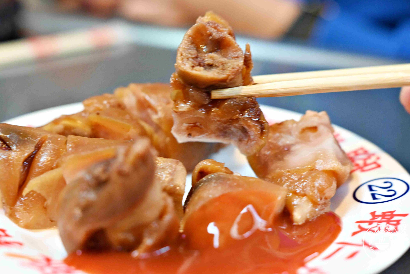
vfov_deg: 18.2
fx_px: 854
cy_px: 137
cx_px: 205
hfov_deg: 27.0
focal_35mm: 75
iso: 2200
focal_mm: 50
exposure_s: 1/160
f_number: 3.2
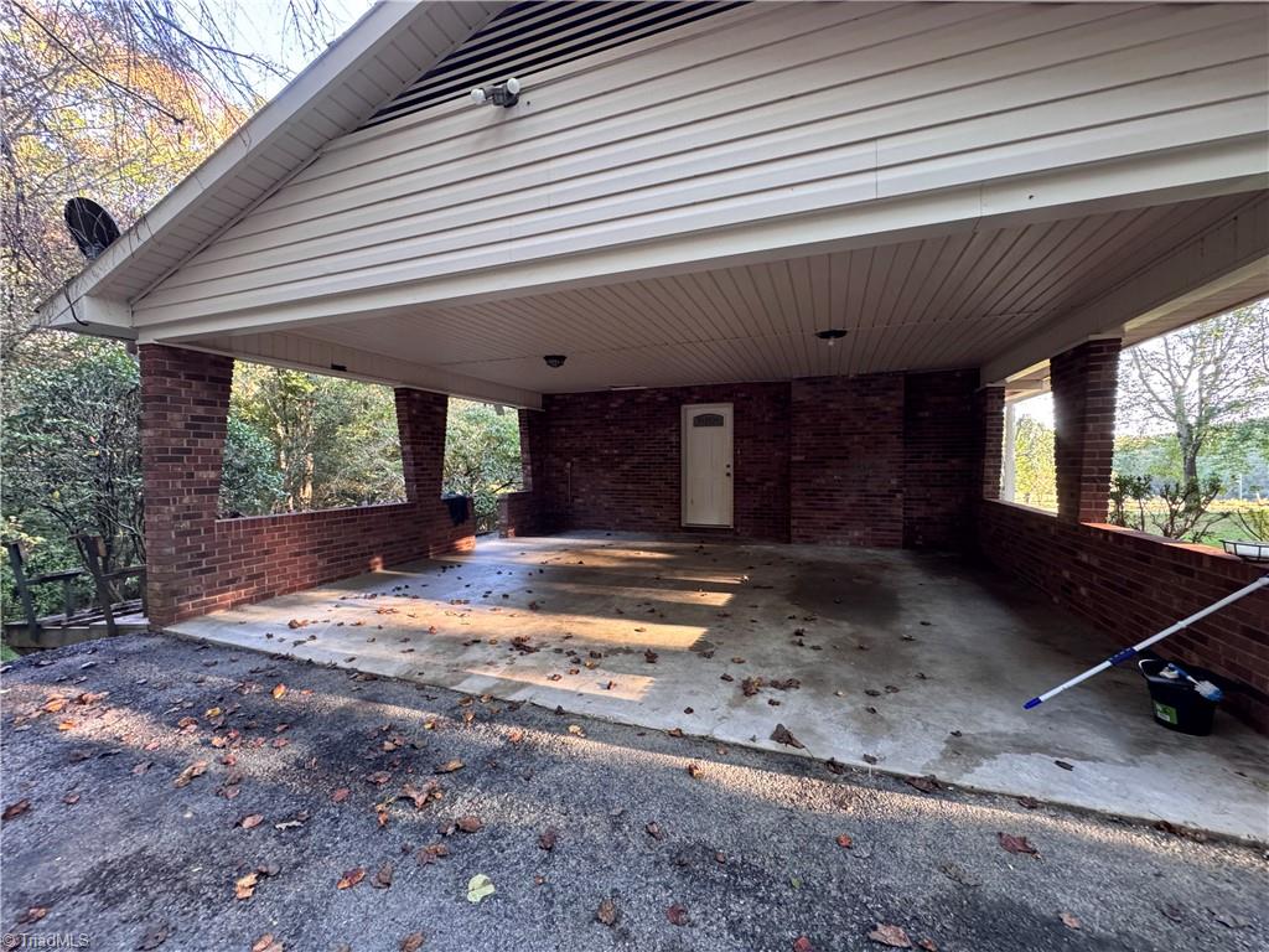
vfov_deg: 85.7
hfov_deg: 102.1
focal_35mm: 14
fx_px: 513
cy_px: 476
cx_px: 634
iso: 320
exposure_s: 1/75
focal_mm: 2.22
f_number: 2.2
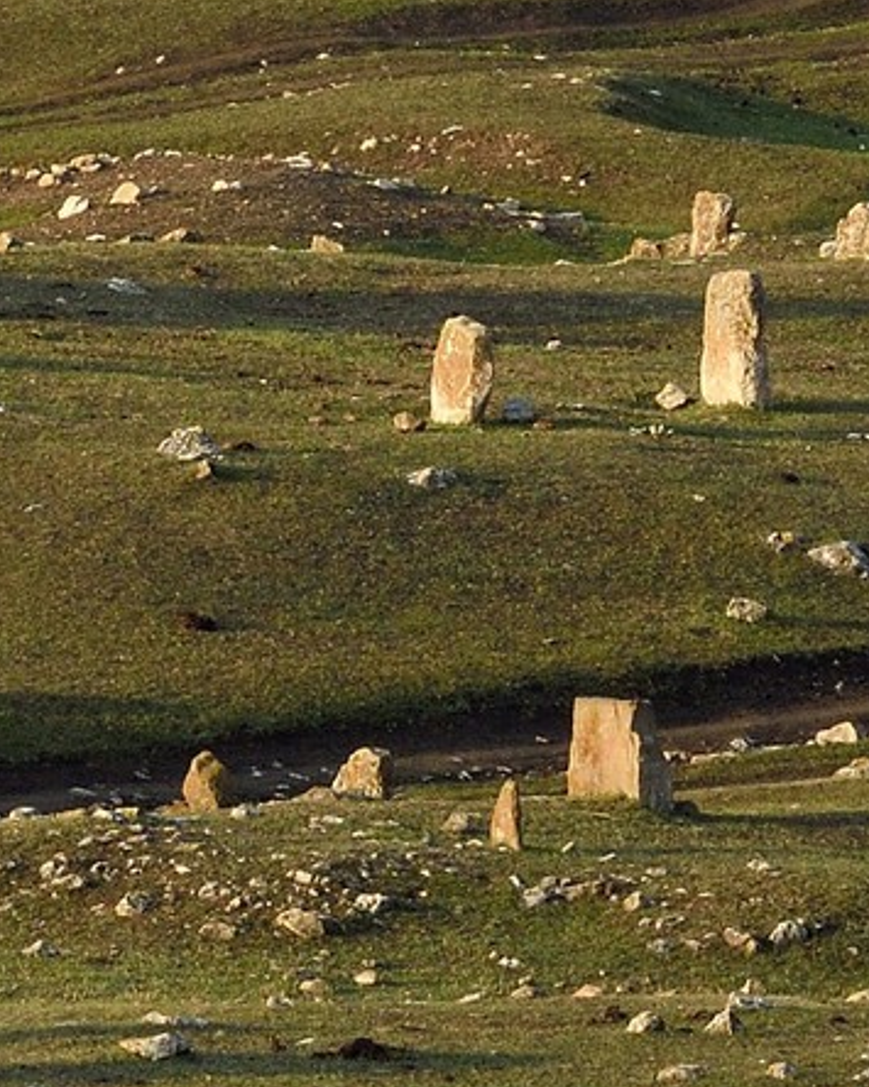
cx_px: -798
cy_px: -1105
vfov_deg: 2.8
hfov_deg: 2.3
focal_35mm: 685
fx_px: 22029
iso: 800
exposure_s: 1/250
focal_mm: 135
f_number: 14
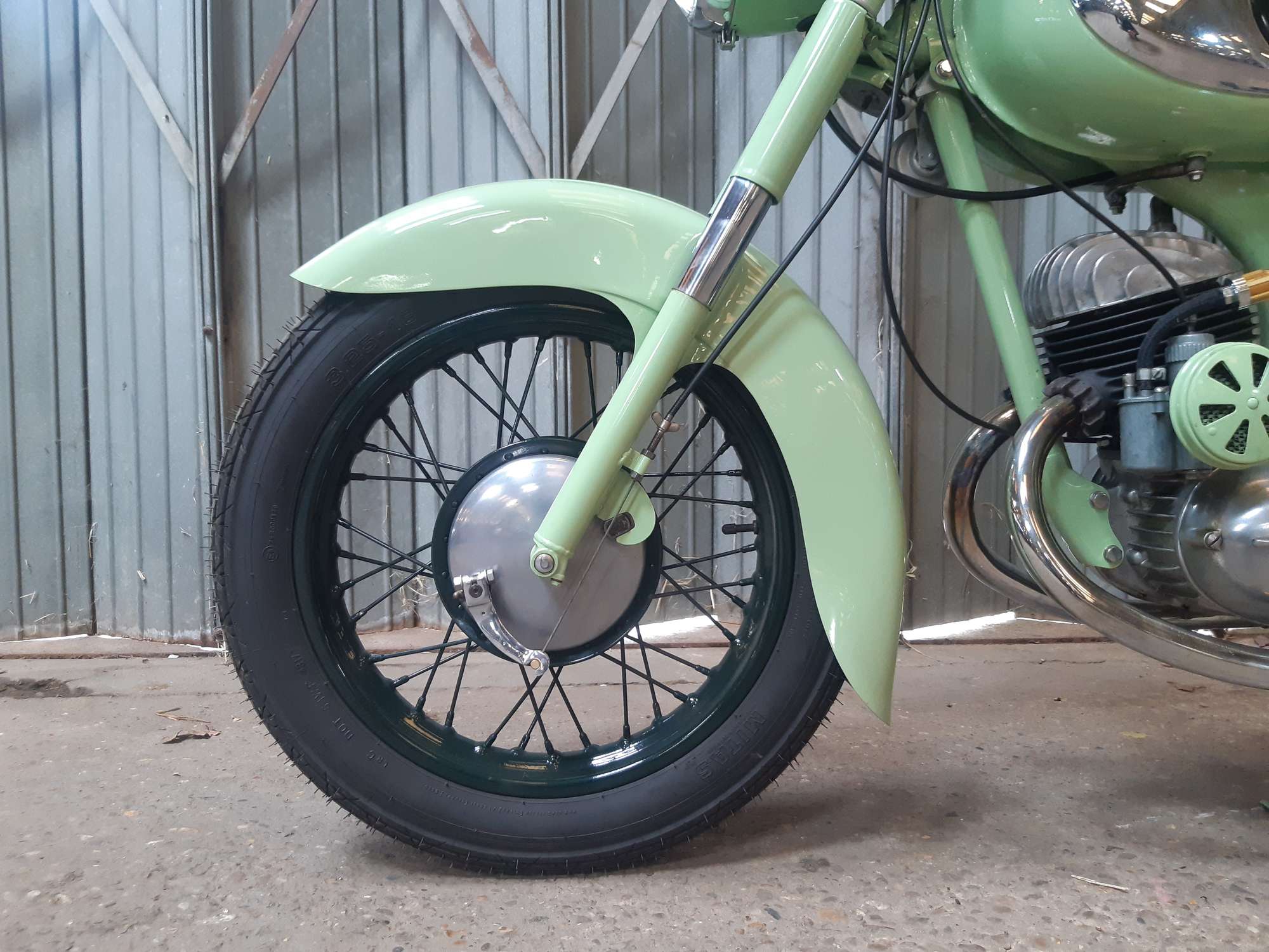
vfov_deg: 53.1
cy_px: 476
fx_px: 953
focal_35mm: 26
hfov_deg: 67.3
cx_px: 634
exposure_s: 1/60
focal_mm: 3.92
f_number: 1.7
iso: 200
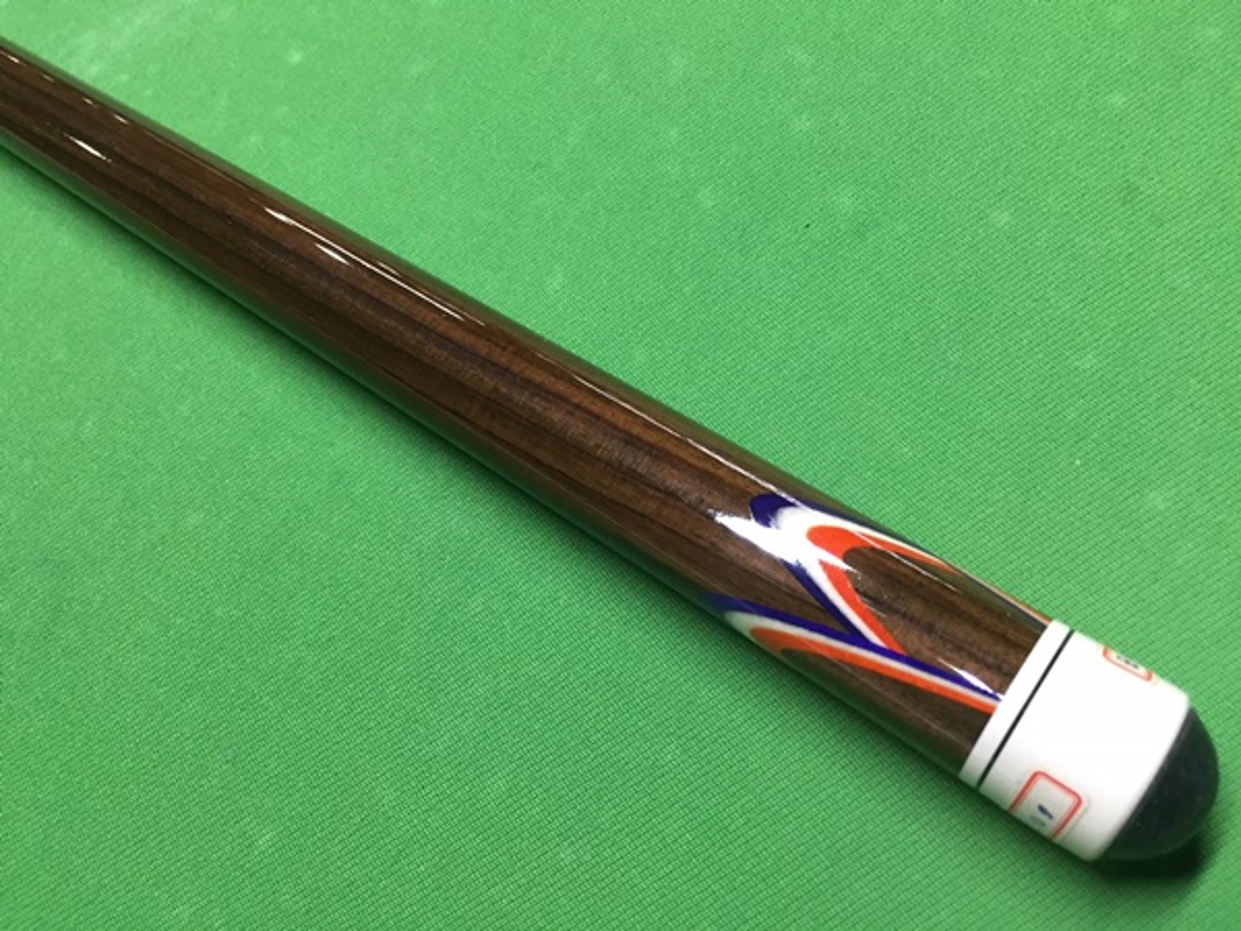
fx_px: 1040
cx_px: 620
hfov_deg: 61.7
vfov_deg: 48.2
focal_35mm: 29
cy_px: 466
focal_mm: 4.15
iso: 125
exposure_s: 1/30
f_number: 2.2
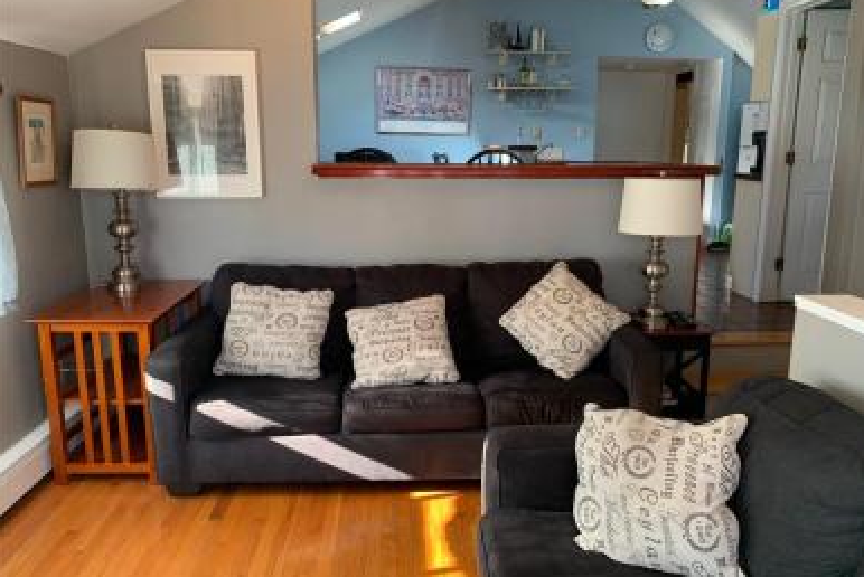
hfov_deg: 65.4
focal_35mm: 28
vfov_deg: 46.5
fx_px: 672
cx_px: 445
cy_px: 284
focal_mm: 4.25
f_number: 1.8
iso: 80
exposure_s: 1/60
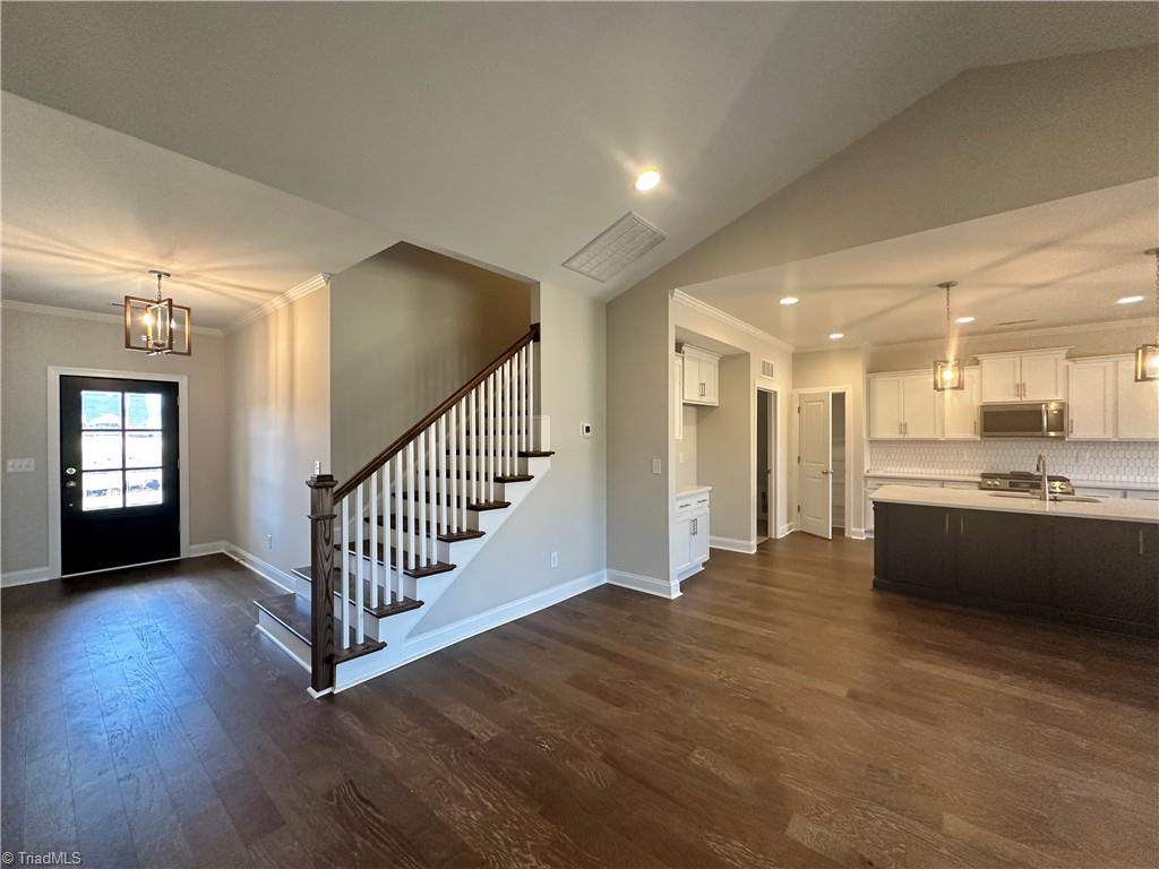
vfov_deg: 85.7
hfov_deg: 102.1
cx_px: 580
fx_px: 469
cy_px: 434
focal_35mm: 14
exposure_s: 1/120
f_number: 2.2
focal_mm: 2.22
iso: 320
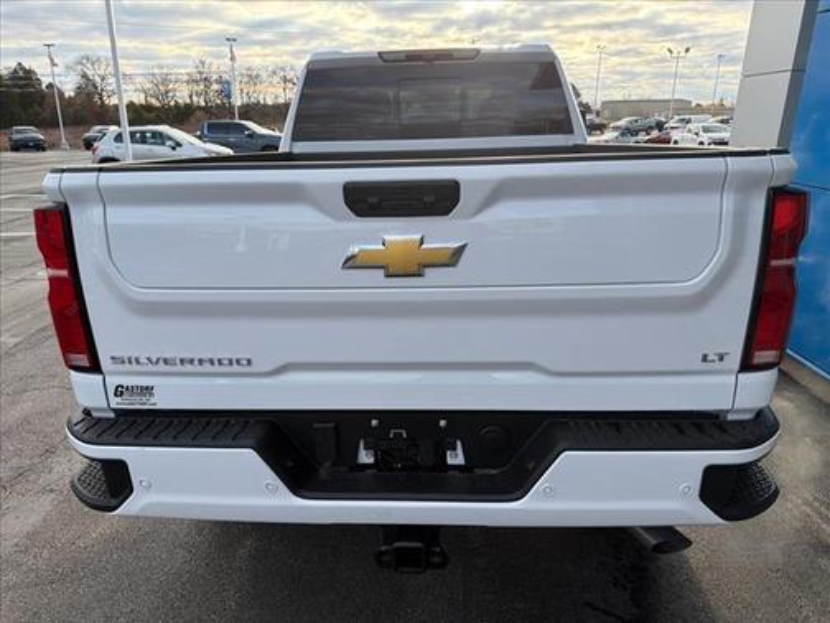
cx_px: 415
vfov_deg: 56.8
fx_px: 575
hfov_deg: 71.6
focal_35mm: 24
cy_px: 312
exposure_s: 1/1271
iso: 100
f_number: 1.78
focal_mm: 6.76
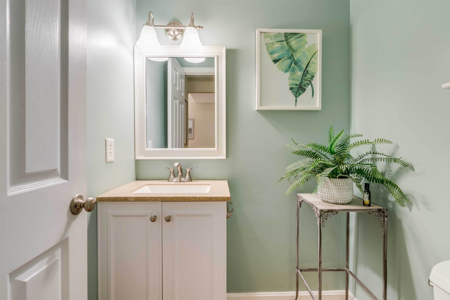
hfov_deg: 93.3
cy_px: 150
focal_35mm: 17
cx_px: 225
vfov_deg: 70.5
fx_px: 213
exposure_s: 1/2.5
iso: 320
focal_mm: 17
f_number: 8
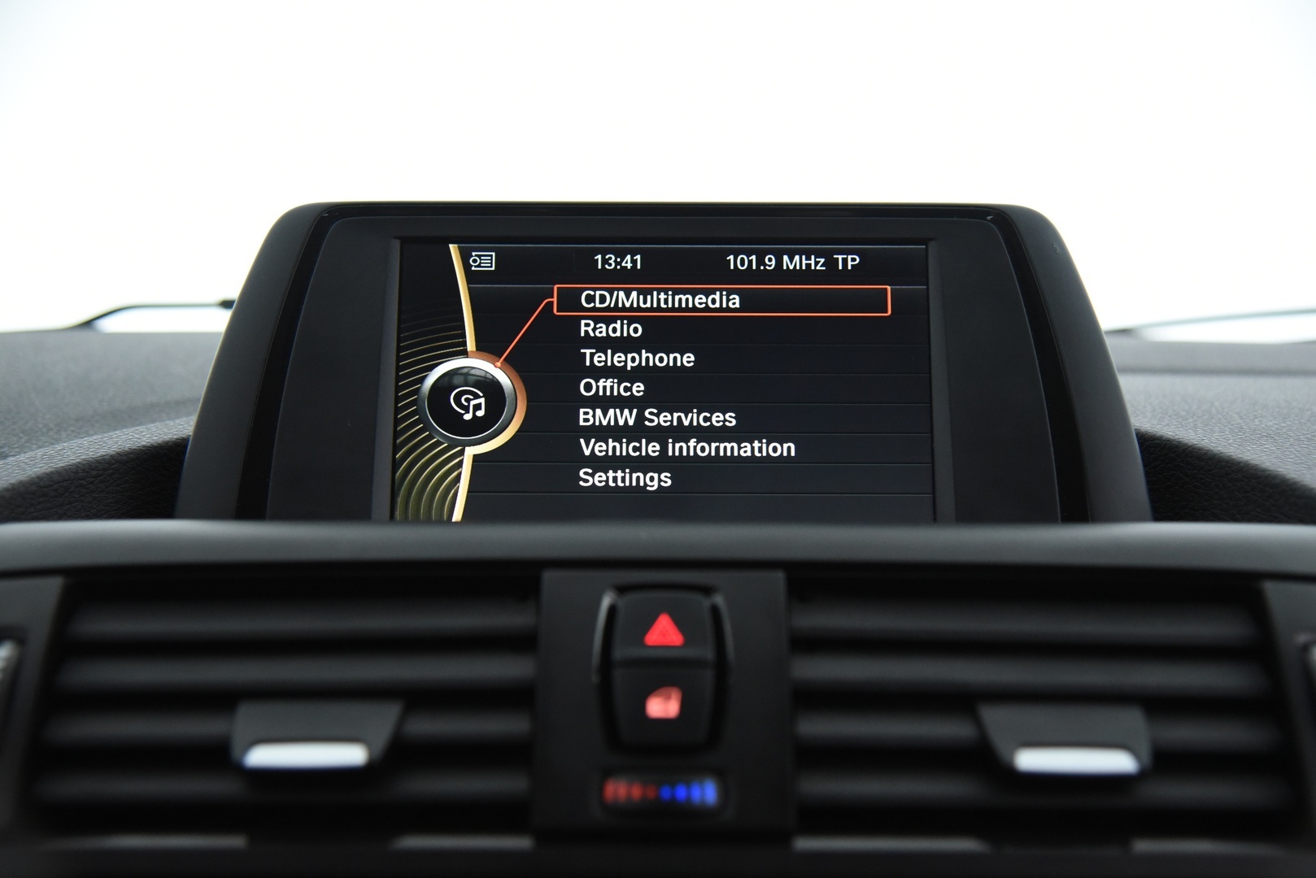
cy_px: 439
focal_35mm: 46
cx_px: 658
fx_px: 1682
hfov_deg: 42.7
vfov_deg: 29.3
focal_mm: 46
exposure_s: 1/40
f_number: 4
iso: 4000
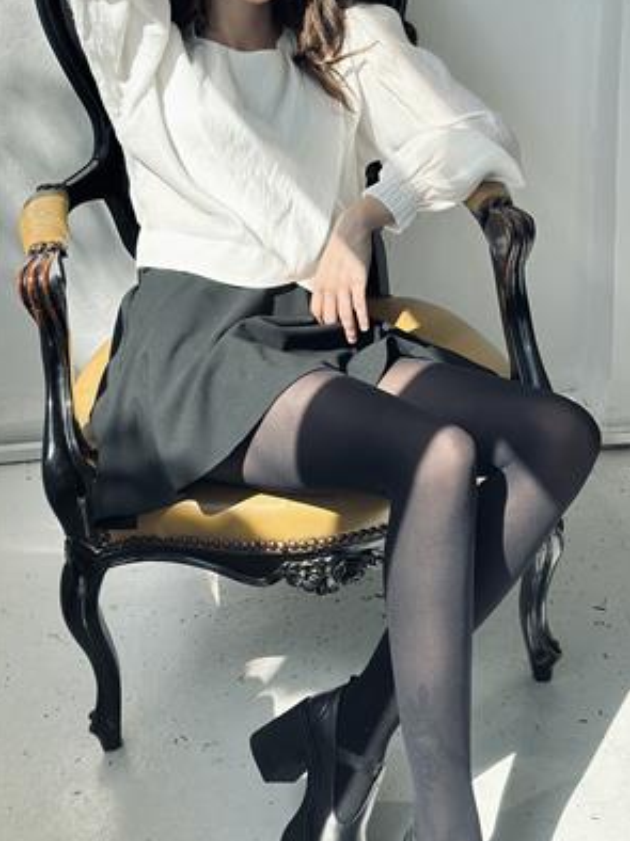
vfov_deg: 29.8
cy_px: 351
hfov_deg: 22.5
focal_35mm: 65
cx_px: 416
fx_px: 1579
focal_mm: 6.86
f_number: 1.78
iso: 80
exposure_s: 1/2028
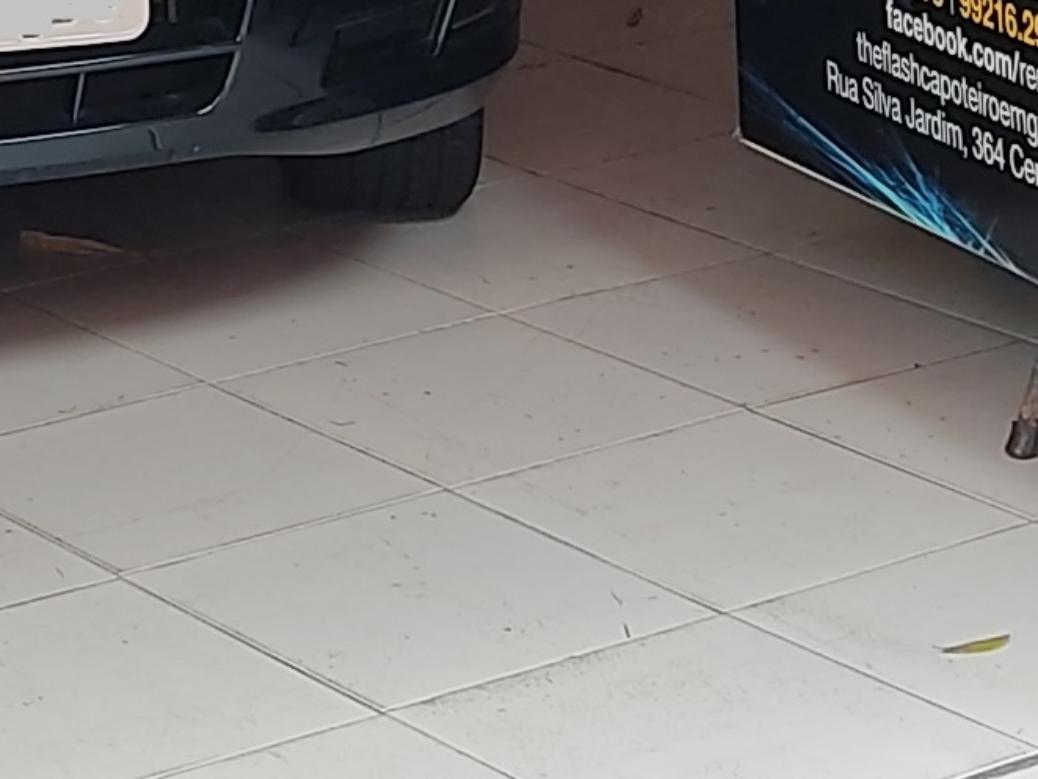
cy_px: -1334
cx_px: -160
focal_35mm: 157
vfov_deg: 8.4
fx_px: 4710
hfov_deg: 12.3
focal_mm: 4.74
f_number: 1.79
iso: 102
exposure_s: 1/120
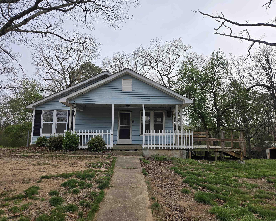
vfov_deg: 58.8
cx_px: 137
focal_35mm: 24
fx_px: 196
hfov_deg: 70.3
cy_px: 110
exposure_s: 1/827
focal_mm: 5.4
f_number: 1.8
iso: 25
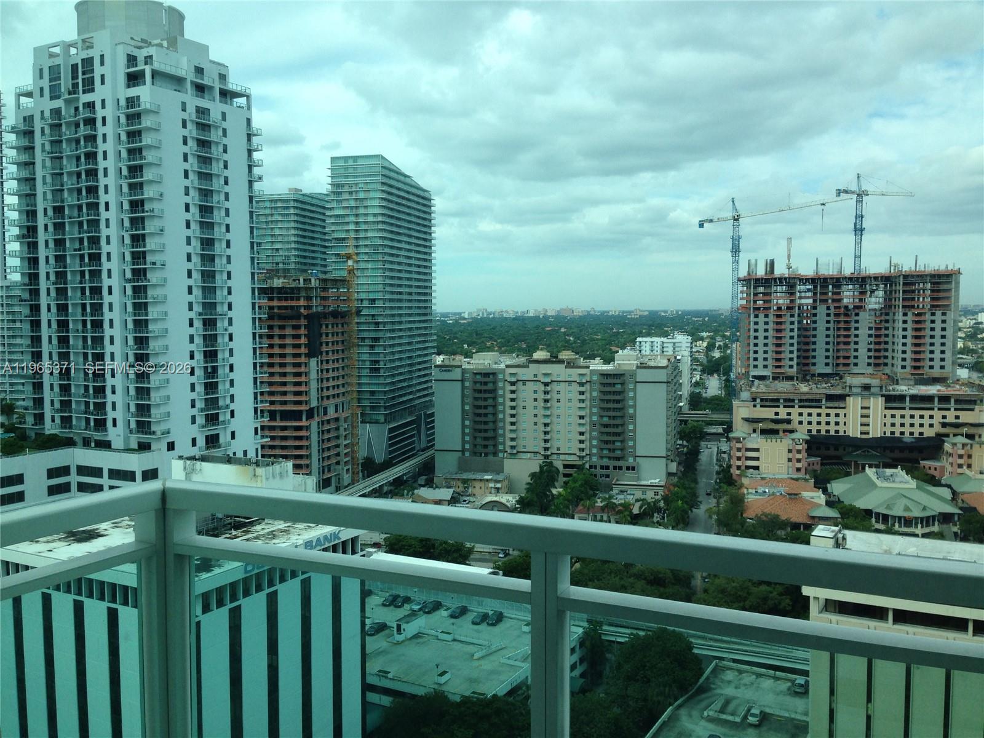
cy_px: 369
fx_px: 938
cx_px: 492
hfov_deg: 55.4
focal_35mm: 33
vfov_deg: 42.9
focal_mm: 4.12
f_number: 2.4
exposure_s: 1/763
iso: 50
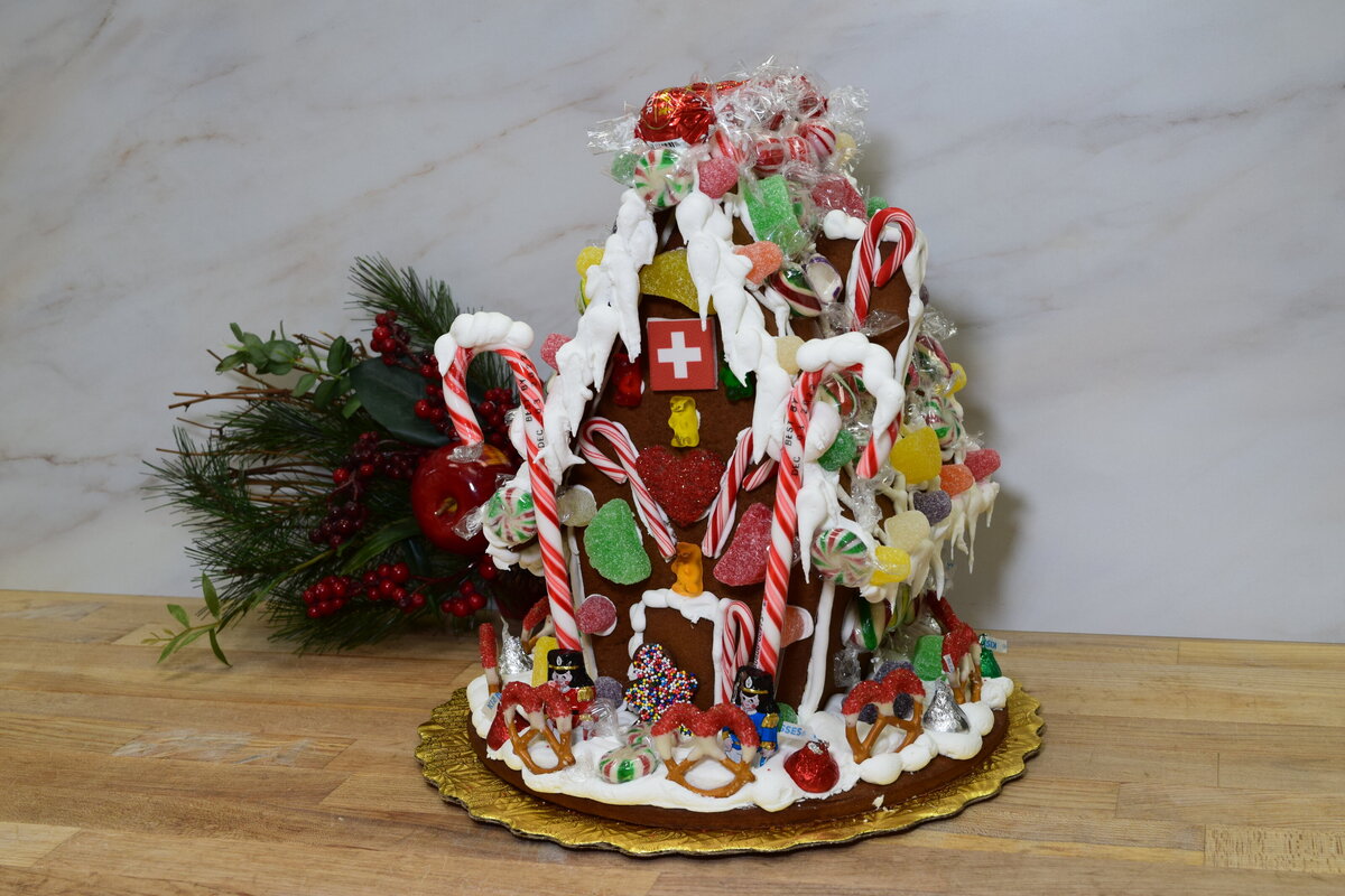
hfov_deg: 38.9
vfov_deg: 26.5
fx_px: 1905
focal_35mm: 51
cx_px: 672
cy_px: 448
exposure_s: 1/50
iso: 400
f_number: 8
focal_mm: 34
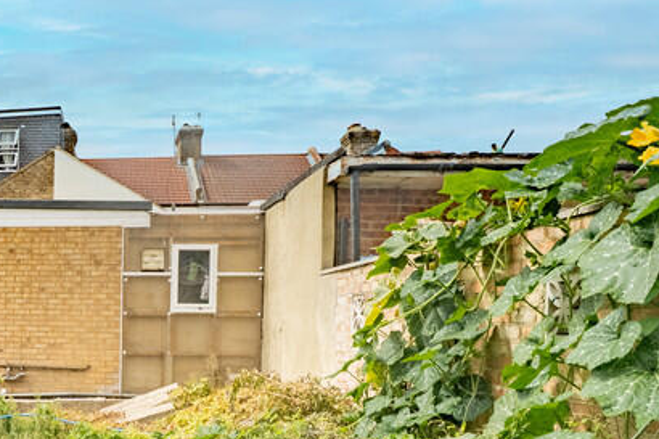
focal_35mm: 40
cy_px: 366
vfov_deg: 32.3
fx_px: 732
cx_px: -35
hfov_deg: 40.7
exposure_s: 1/3200
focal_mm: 16
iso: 400
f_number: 9
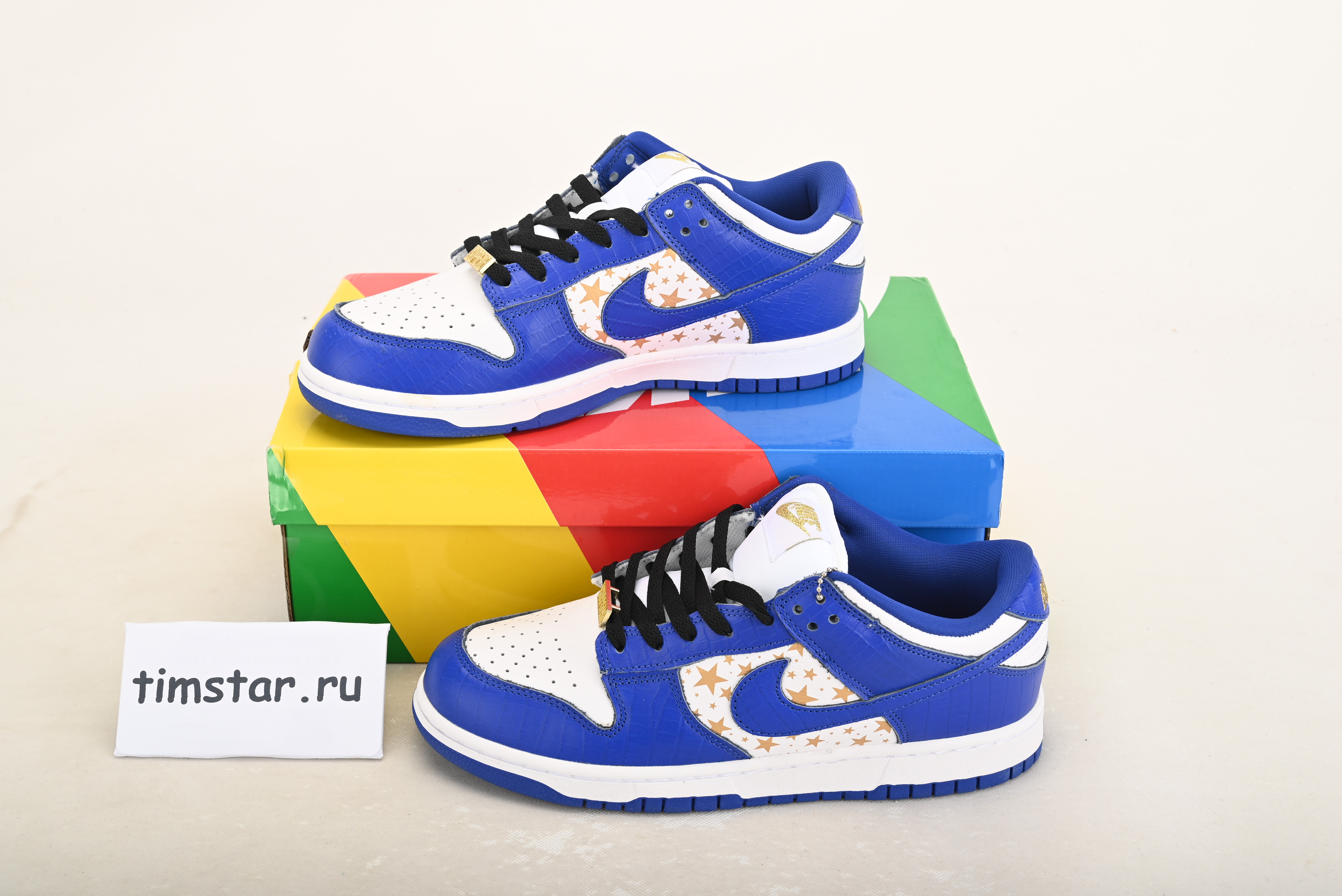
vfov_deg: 29.3
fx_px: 1715
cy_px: 448
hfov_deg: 42.7
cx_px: 671
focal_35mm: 46
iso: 100
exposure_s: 1/200
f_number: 11
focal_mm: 46
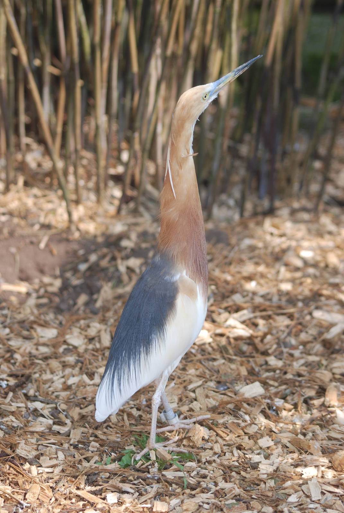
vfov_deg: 16.6
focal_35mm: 123
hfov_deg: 11.2
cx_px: 172
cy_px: 256
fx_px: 1758
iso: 200
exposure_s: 1/320
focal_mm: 82
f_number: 4.5
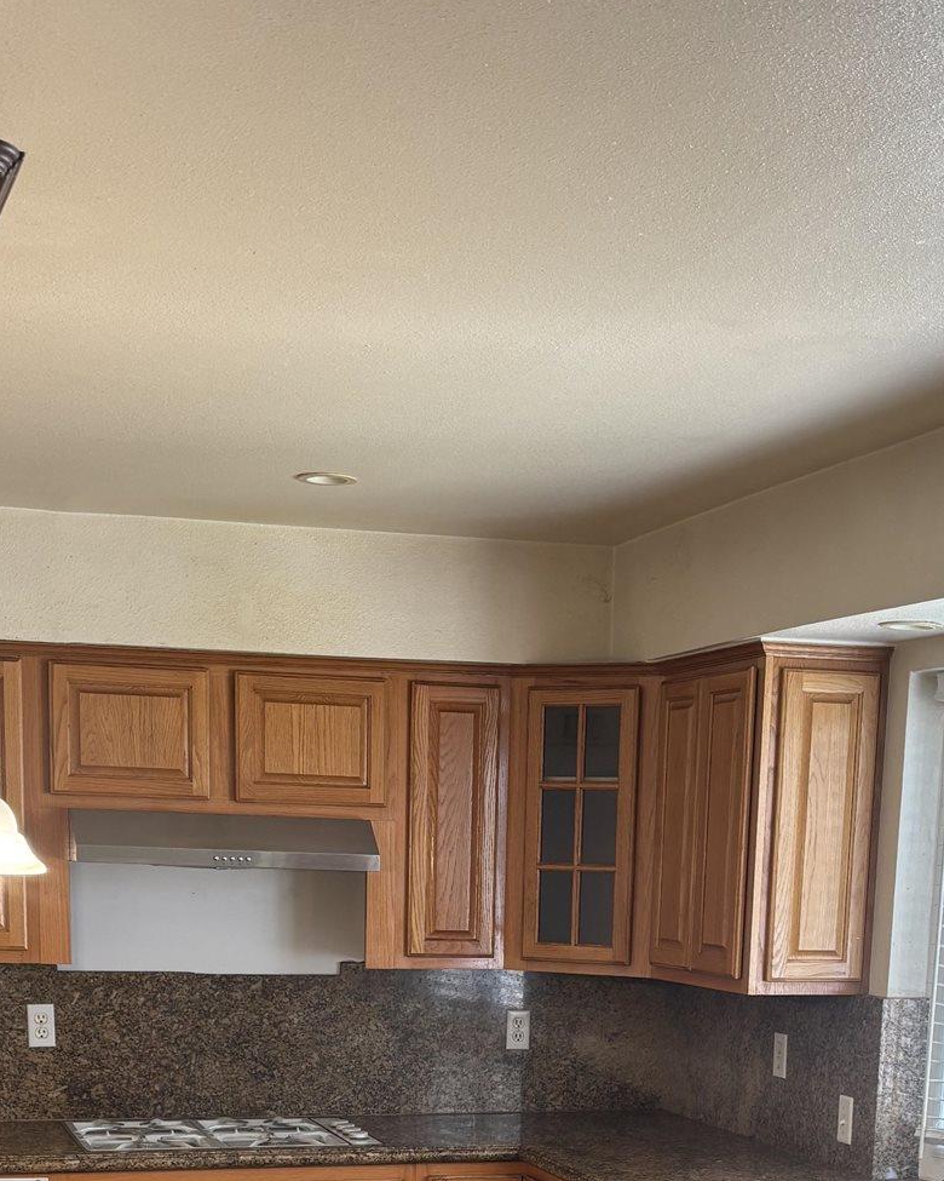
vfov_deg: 29.2
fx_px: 2095
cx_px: 518
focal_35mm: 60
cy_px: 1203
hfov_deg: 25.4
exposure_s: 1/60
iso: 80
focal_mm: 5.96
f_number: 1.6
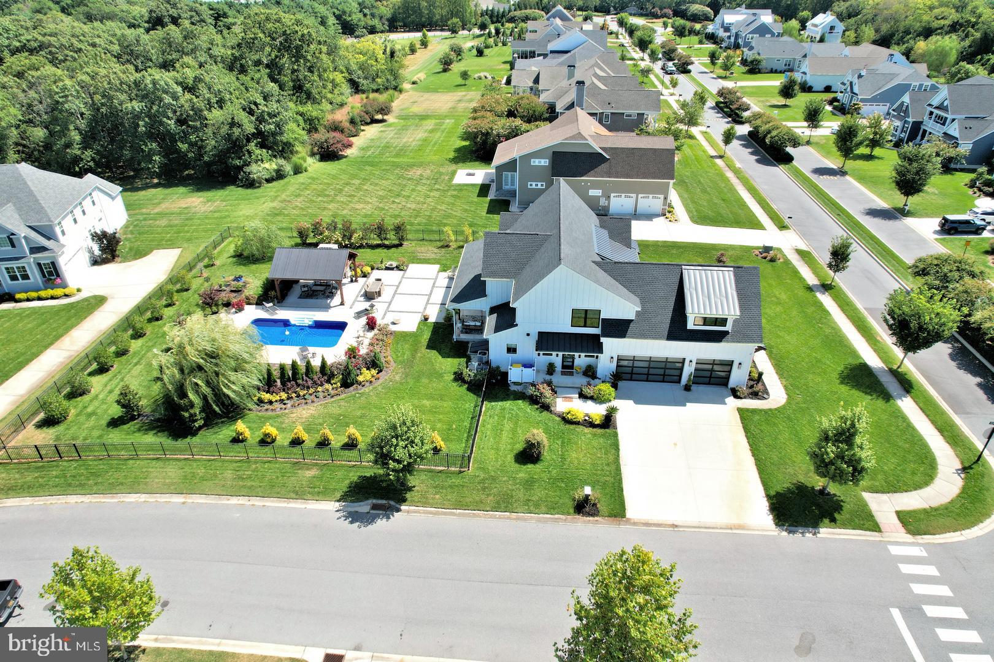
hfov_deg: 78.6
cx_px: 497
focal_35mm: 22
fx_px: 607
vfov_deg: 57.2
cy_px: 331
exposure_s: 1/1250
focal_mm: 8.38
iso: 100
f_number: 2.8
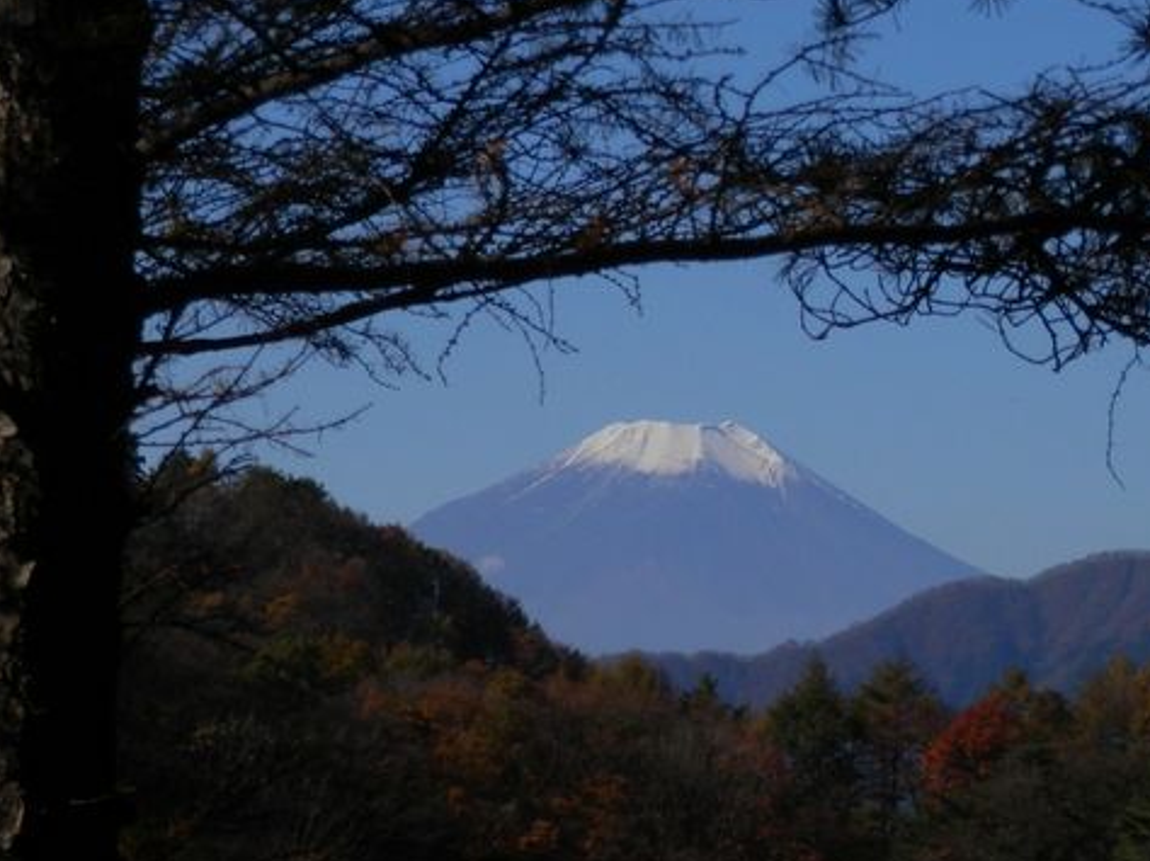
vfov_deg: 8.3
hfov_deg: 11.0
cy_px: 672
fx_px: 5944
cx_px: 912
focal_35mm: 179
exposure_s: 1/160
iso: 100
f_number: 14.2
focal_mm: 19
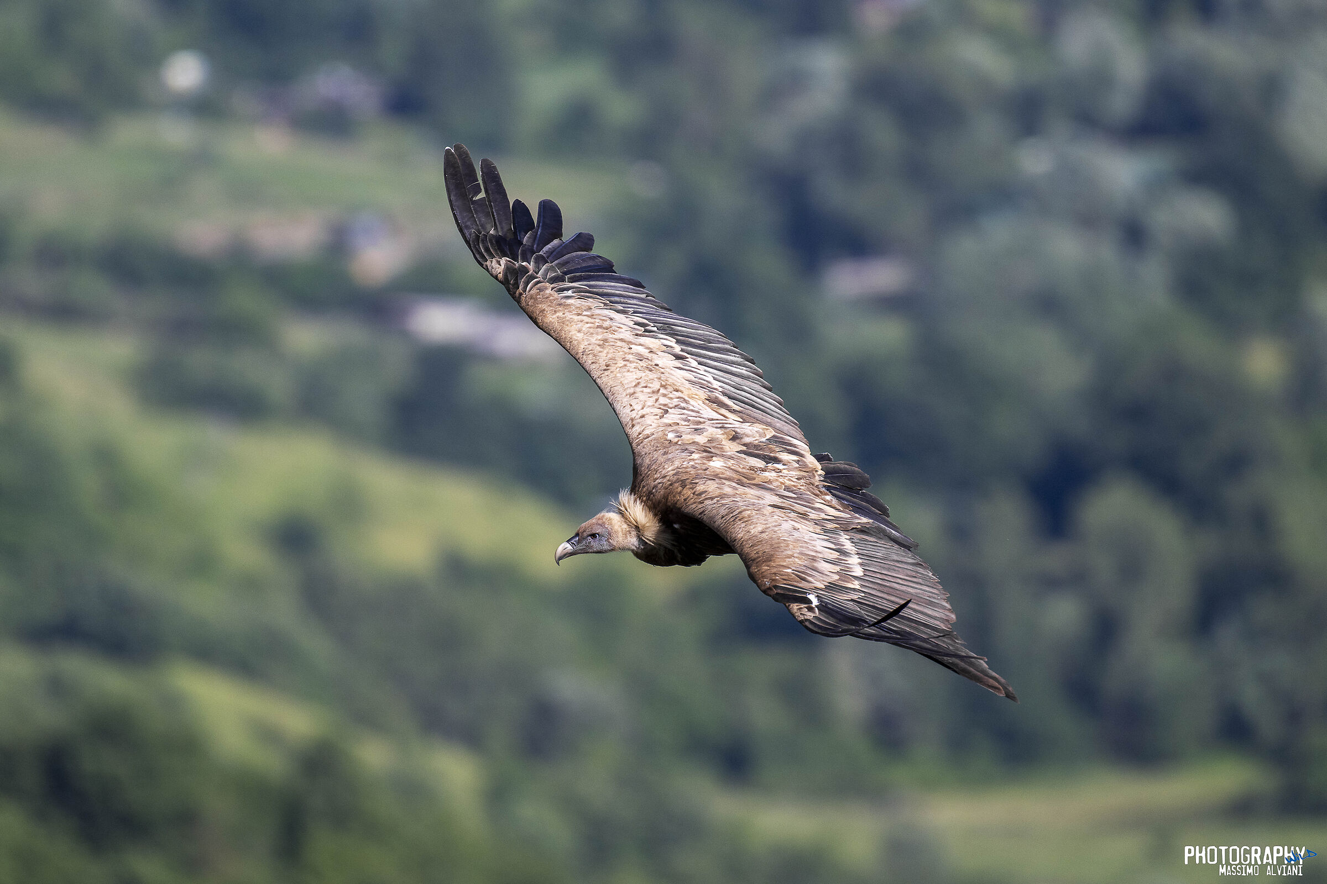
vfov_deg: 1.6
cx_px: 664
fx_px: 30961
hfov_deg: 2.5
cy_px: 442
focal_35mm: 840
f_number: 9
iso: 800
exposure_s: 1/2000
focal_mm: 840
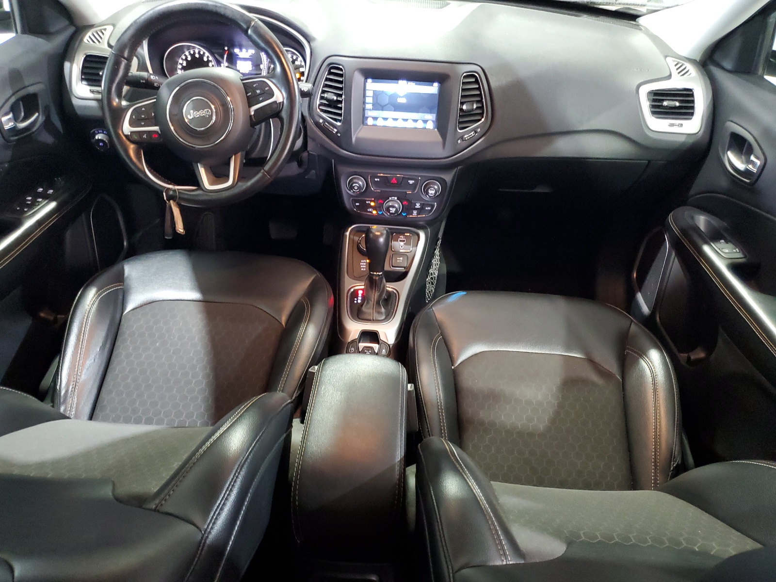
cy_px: 291
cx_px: 388
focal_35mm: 26
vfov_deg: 53.1
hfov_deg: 67.3
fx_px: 583
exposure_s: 1/15
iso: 335
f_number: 1.5
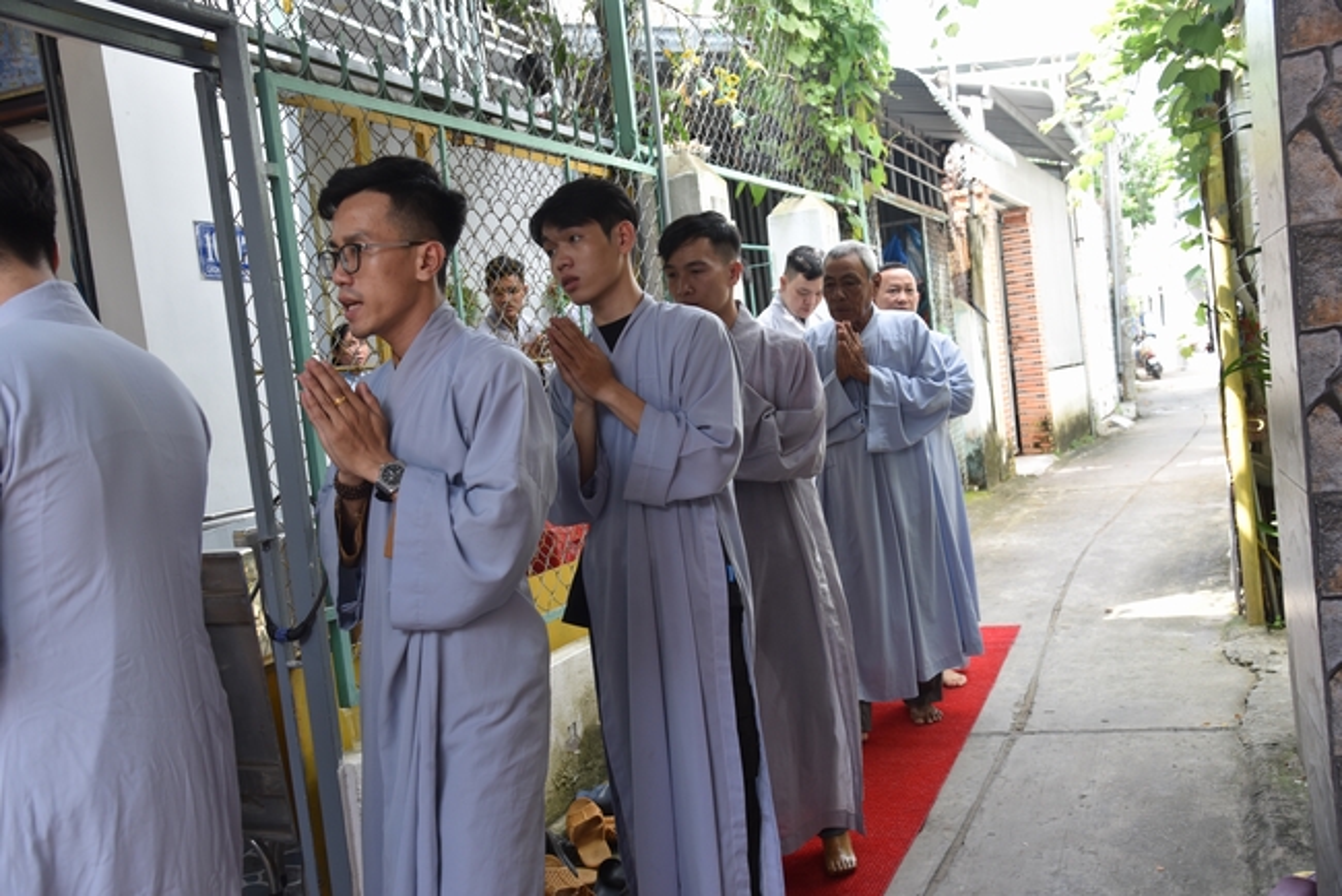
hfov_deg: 55.8
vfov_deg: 38.9
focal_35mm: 34
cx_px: 671
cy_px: 448
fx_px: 1268
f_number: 5
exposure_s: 1/100
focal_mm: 34
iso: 400
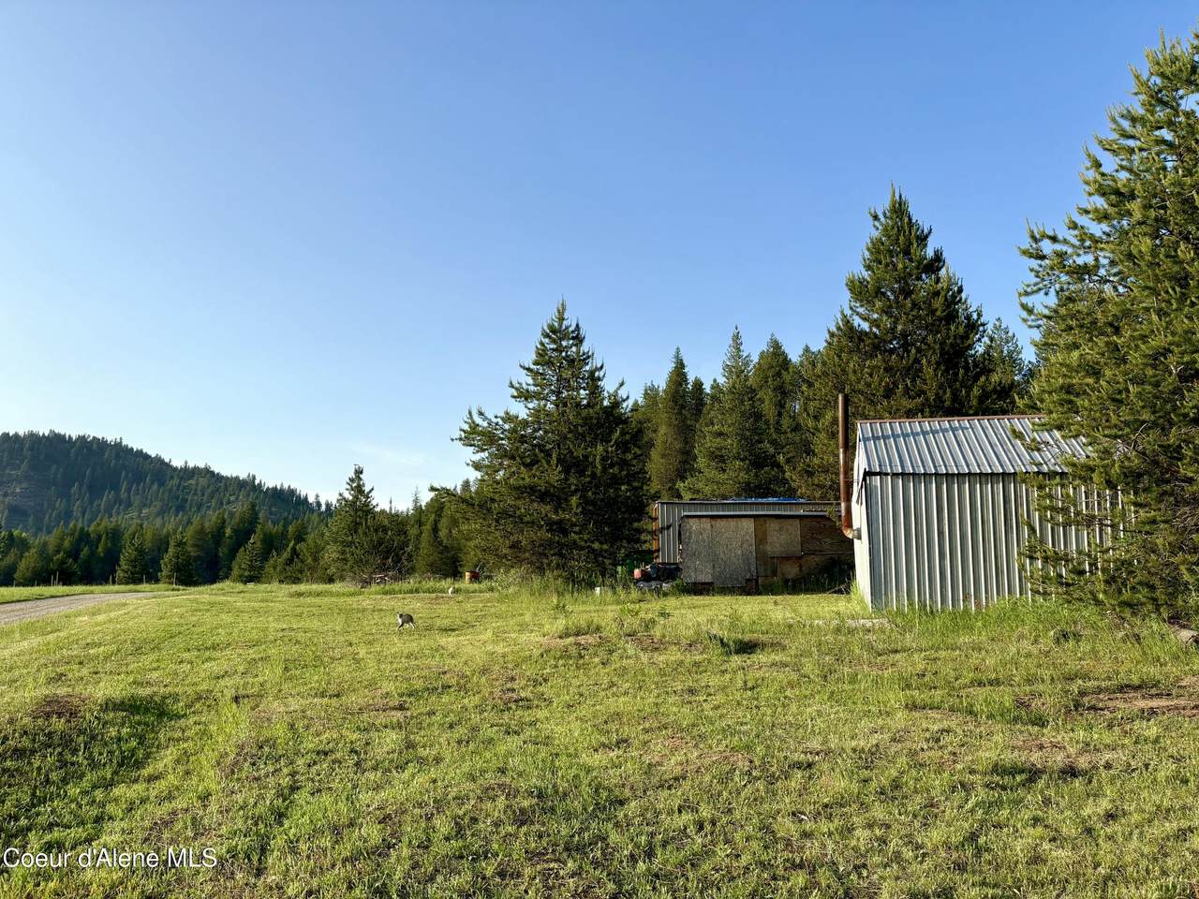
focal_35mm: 26
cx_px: 600
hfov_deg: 67.3
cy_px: 450
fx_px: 901
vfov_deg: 53.1
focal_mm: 5.96
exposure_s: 1/2283
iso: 50
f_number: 1.6
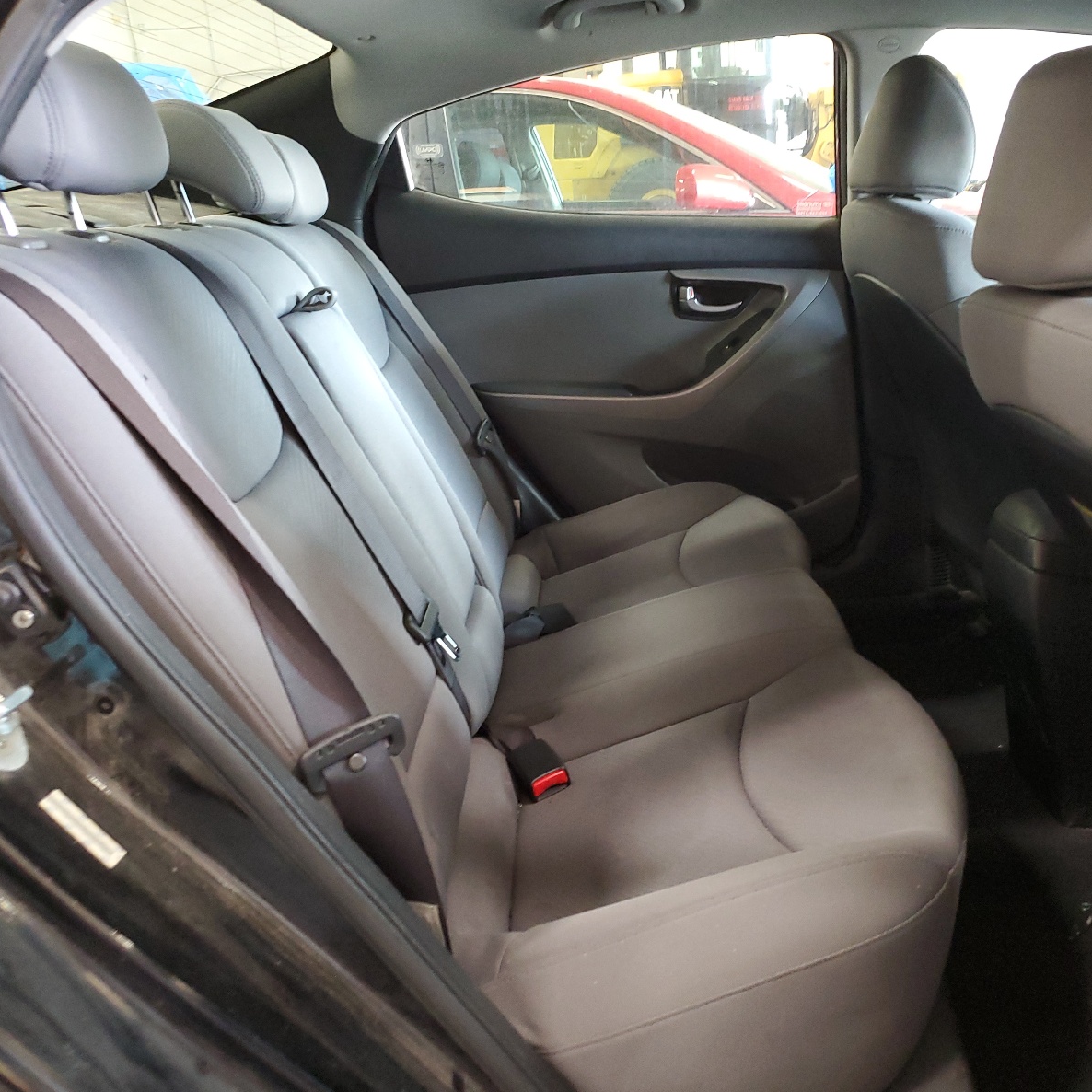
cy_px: 547
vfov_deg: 52.5
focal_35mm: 31
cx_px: 632
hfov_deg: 52.3
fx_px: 1106
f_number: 1.5
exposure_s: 1/20
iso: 293
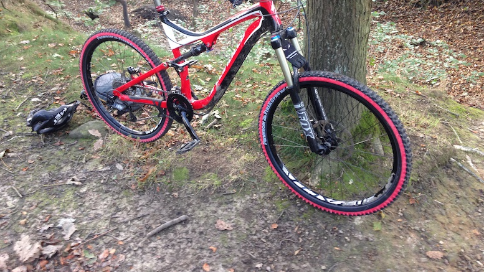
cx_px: 240
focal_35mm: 37
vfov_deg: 31.7
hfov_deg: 54.0
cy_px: 87
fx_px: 475
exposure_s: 1/20
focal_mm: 4.12
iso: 100
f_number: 2.4
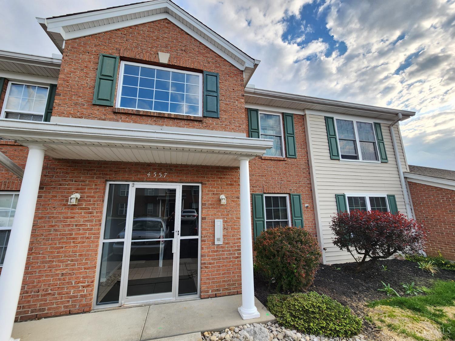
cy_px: 170
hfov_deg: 106.2
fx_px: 171
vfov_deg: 89.9
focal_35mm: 13
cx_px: 228
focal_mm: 2.2
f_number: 2.2
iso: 50
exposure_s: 1/299
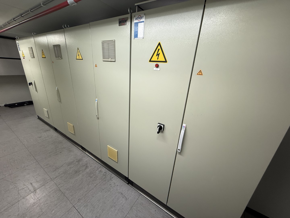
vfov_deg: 85.7
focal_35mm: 14
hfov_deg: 102.1
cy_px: 109
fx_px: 117
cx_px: 145
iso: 125
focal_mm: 2.22
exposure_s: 1/100
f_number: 2.2
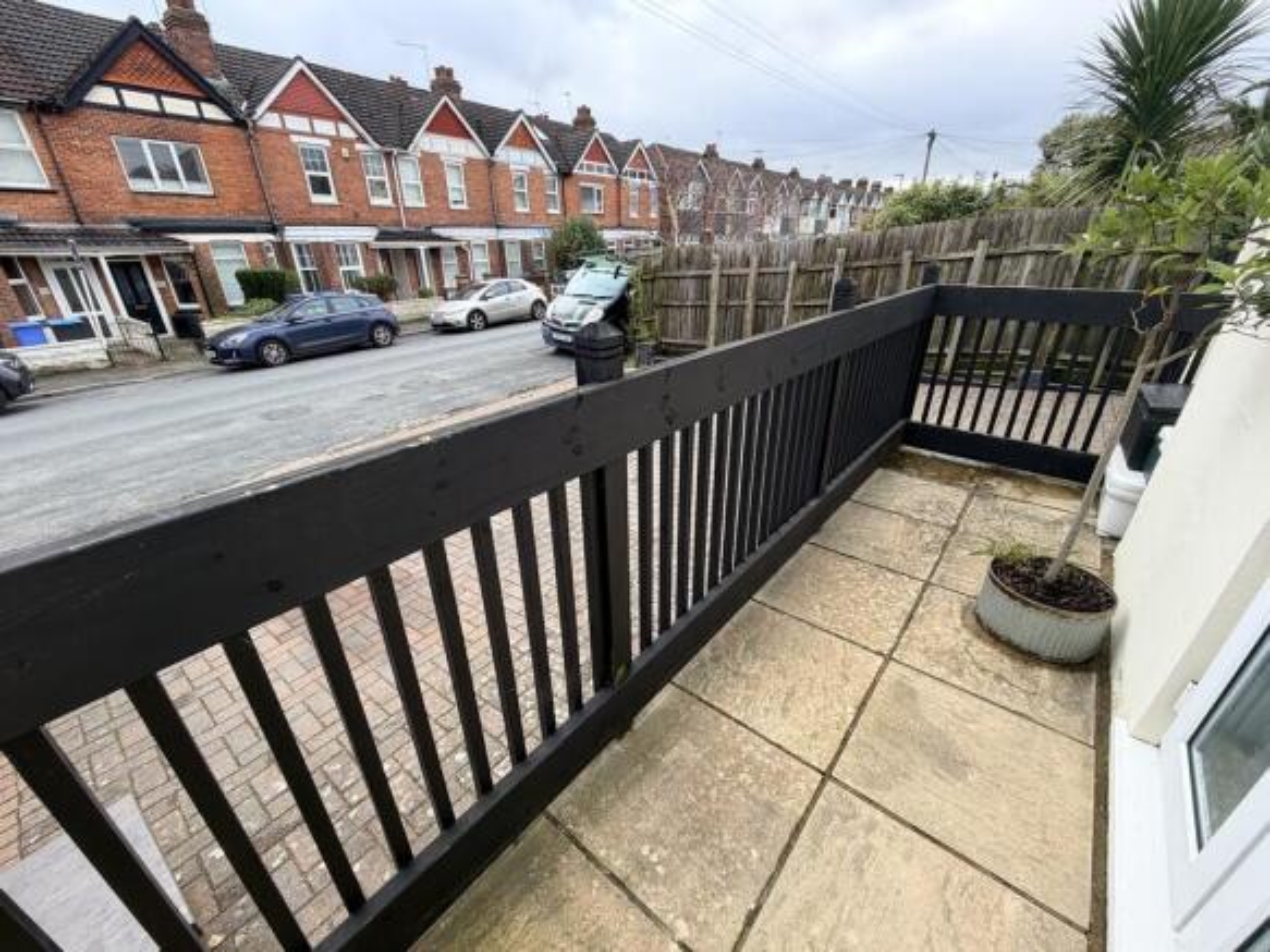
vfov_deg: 85.7
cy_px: 476
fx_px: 514
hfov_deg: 102.1
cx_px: 635
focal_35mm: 14
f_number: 2.2
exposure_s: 1/236
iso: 40
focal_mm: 2.22
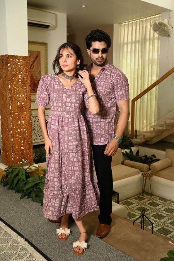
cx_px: 87
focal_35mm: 37
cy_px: 130
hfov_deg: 35.9
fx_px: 269
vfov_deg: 51.9
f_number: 7.1
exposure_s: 1/160
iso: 640
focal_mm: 37
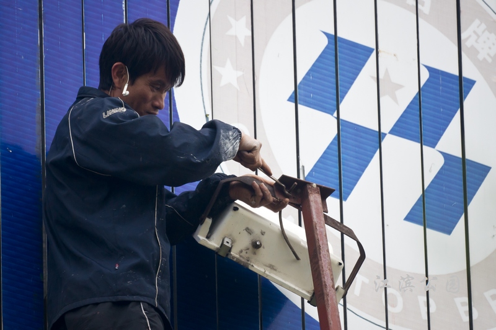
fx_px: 10325
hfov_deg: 2.8
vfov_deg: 1.8
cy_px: 165
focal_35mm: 750
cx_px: 248
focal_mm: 500
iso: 400
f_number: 8
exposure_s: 1/500
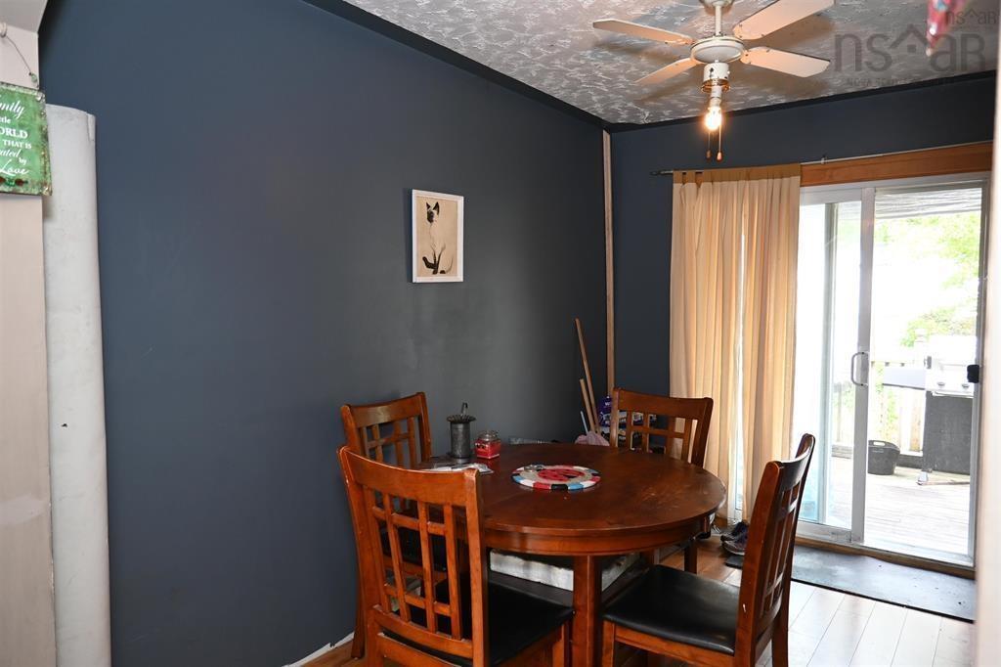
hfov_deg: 73.8
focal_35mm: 24
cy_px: 334
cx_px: 500
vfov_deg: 53.1
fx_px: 667
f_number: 4
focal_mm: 16
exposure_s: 1/60
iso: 720
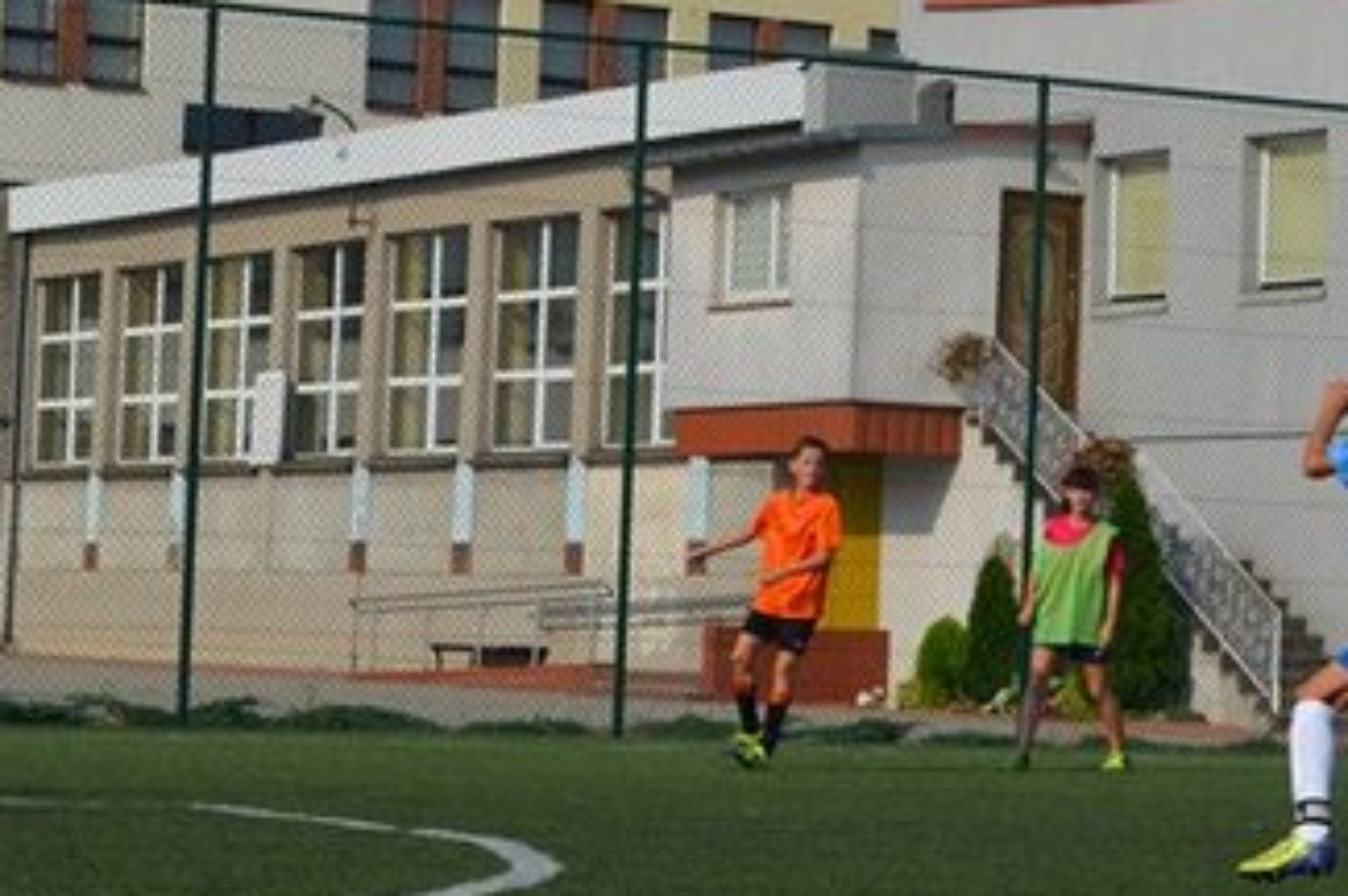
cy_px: 255
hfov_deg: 14.1
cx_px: 1211
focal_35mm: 144
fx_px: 5386
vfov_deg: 9.5
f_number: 7.1
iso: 400
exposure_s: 1/2000
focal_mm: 48
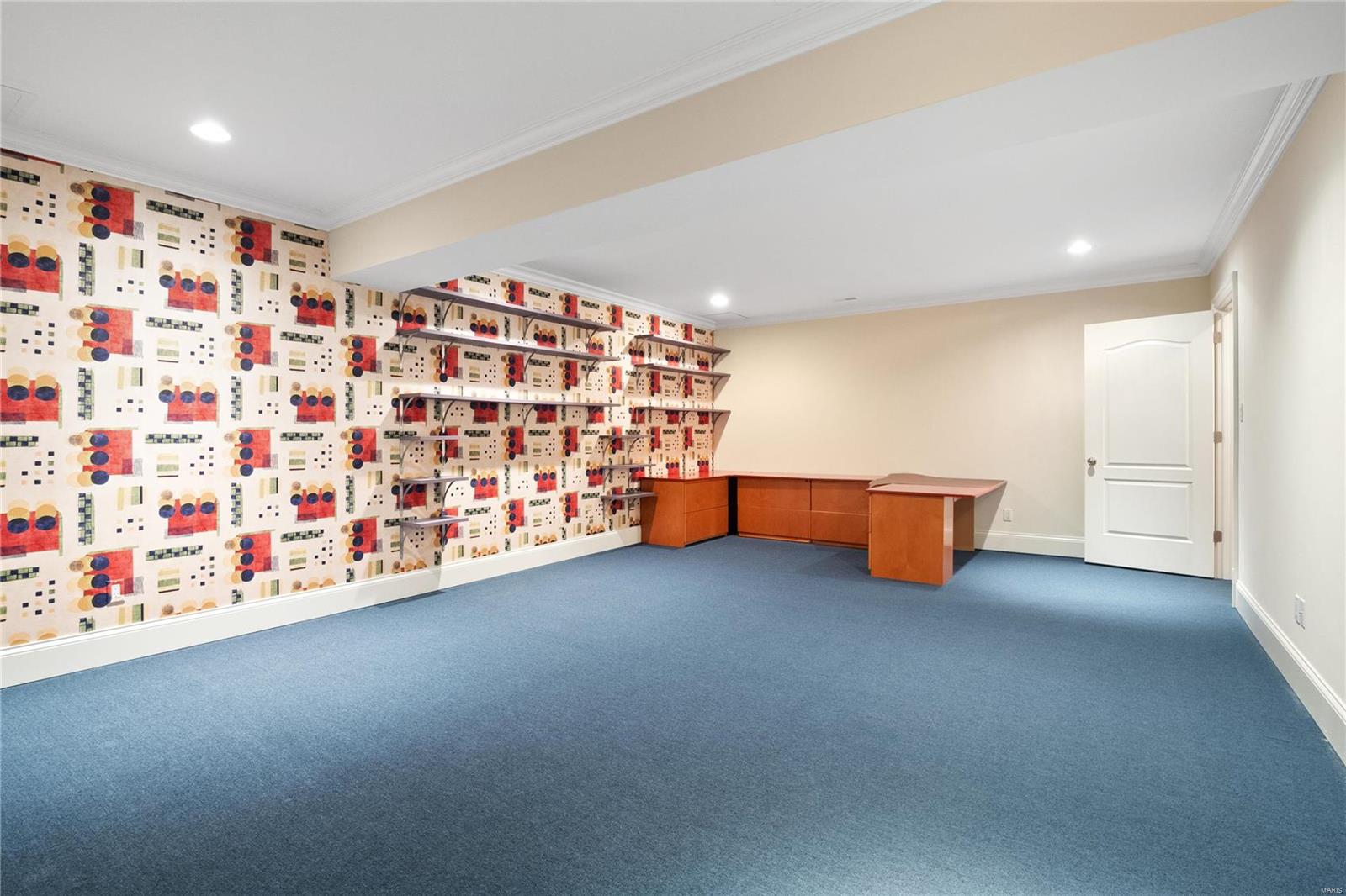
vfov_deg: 73.7
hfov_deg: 96.7
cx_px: 673
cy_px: 448
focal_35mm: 16
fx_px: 598
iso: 400
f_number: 6.3
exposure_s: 1/2.5
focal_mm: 8
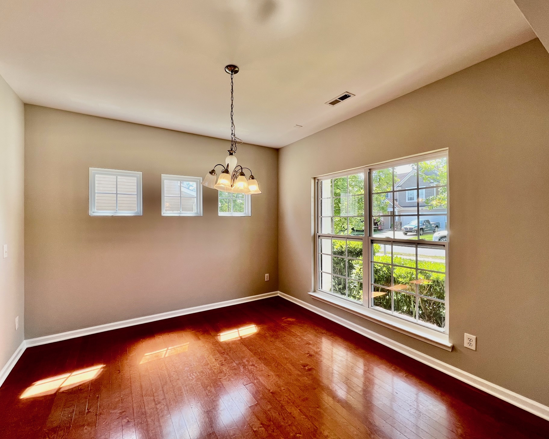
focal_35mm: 14
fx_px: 228
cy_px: 220
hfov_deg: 100.6
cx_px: 260
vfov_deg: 88.0
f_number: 1.8
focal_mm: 1.57
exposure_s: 1/101
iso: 32
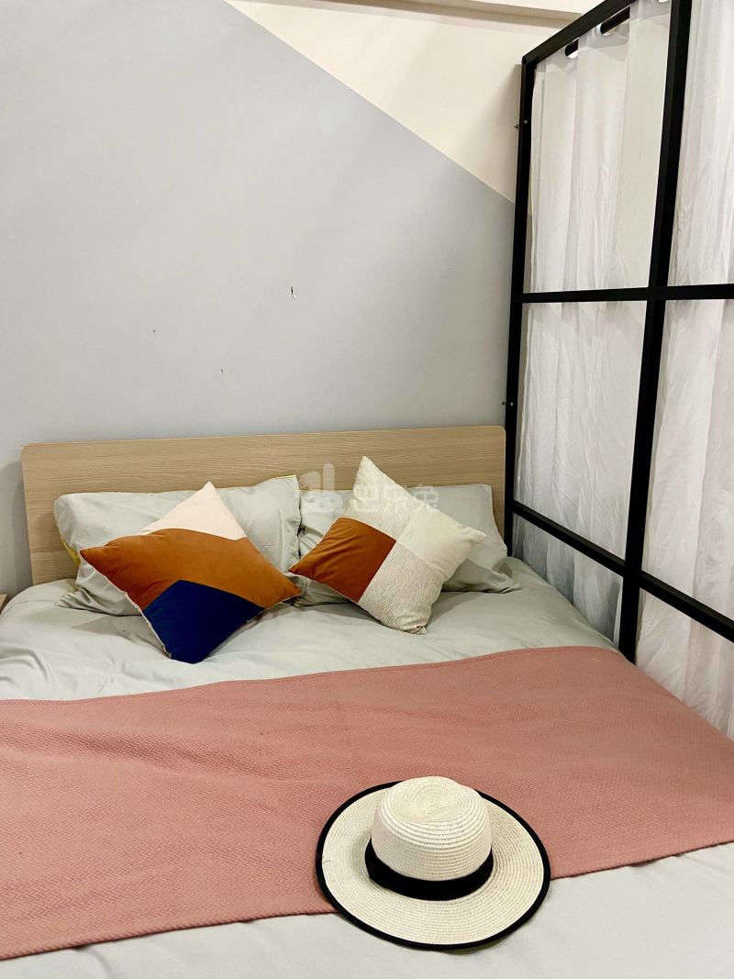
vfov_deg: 67.3
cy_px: 490
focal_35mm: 26
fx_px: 735
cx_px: 367
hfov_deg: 53.1
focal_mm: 4.25
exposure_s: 1/50
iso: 200
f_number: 1.8
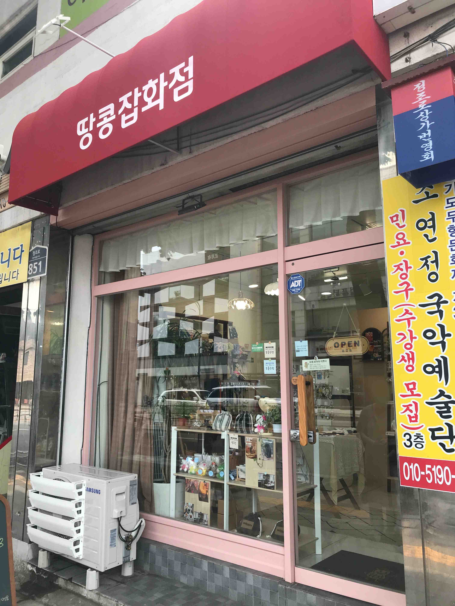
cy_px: 303
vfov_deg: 63.4
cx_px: 228
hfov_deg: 49.7
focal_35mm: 28
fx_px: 491
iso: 20
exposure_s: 1/443
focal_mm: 3.99
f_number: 1.8
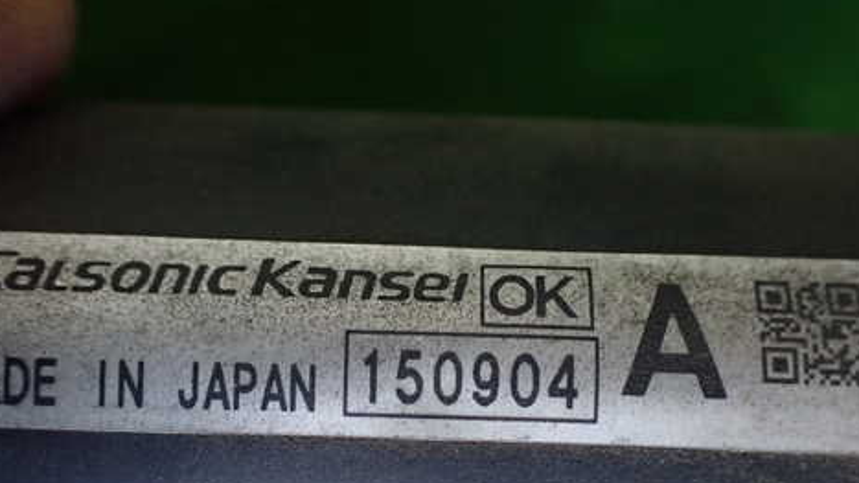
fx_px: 957
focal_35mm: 42
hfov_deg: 48.3
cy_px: 364
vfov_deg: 28.0
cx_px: 421
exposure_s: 1/125
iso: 500
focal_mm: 5.4
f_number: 2.3
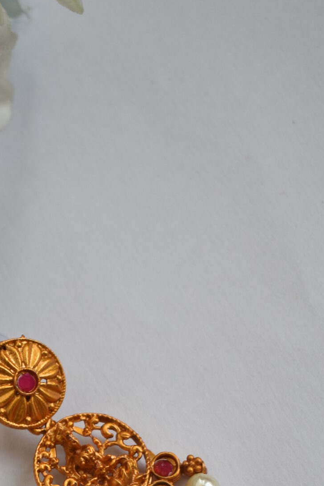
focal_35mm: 99
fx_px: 1336
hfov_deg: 13.6
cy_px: 482
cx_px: -13
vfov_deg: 20.0
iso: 250
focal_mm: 28
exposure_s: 1/50
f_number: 4.2
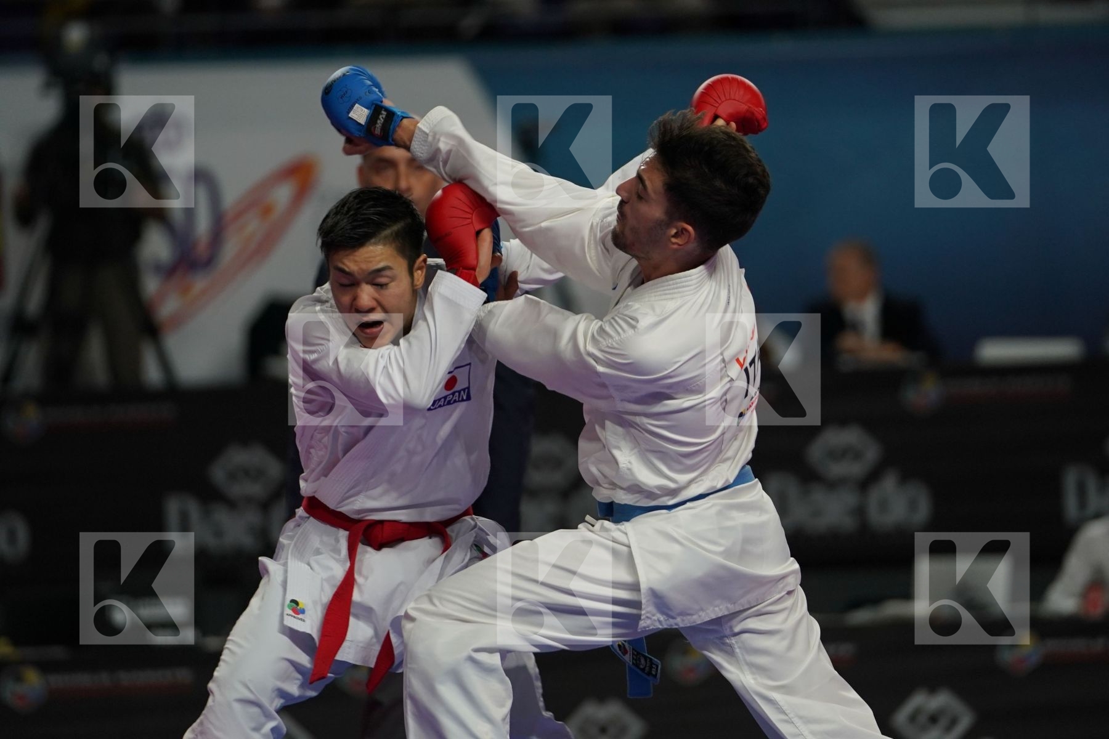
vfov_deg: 4.9
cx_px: 554
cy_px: 370
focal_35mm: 279
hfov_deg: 7.4
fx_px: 8594
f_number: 2.8
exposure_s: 1/1000
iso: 800
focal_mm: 186
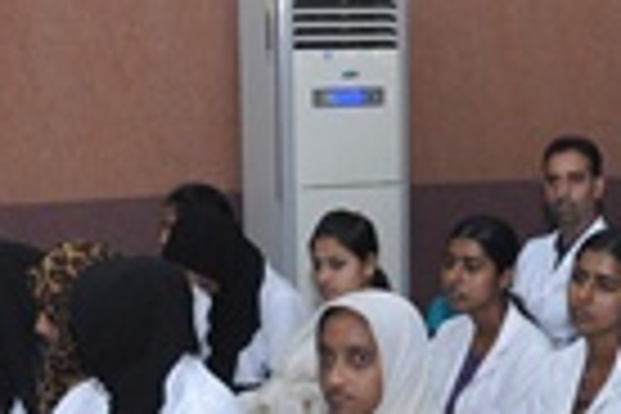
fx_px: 2018
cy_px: 587
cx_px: 356
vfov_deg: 11.3
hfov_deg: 17.5
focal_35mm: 117
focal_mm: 18
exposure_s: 1/60
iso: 640
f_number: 5.6
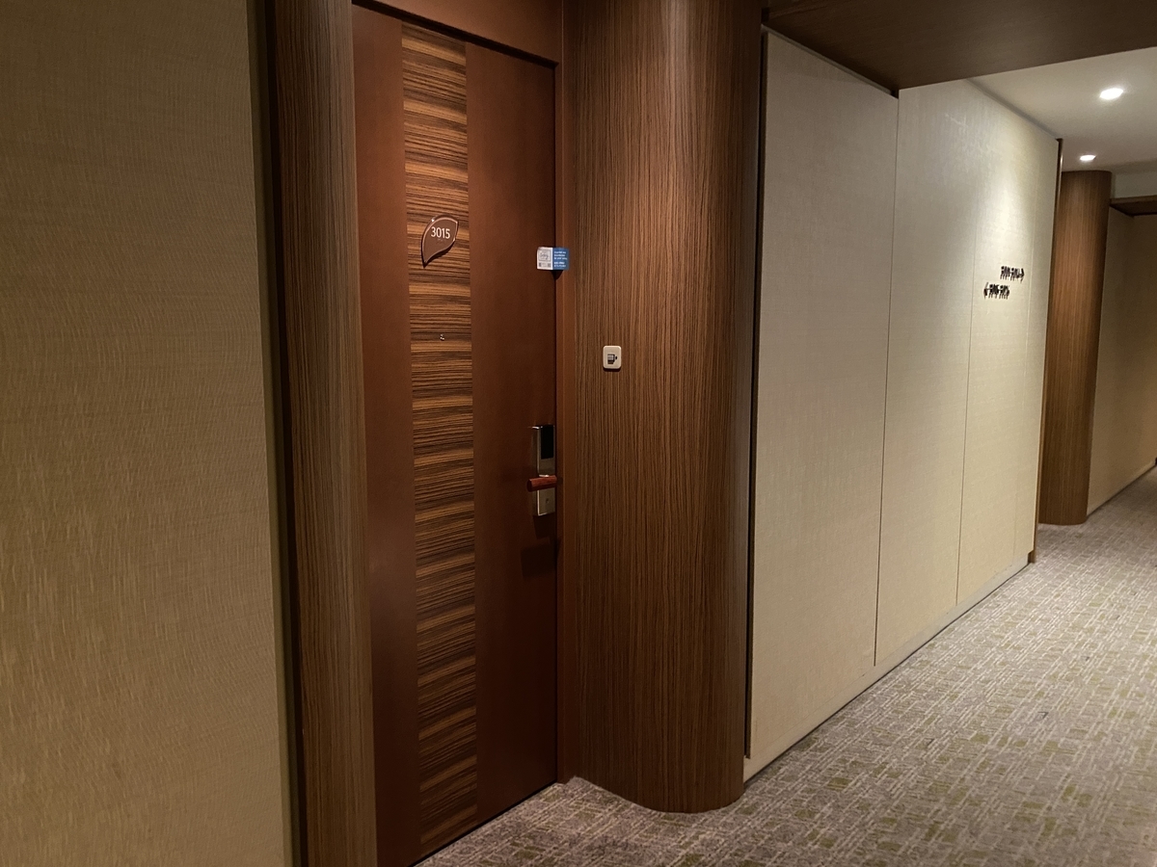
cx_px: 578
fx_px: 869
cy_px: 434
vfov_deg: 53.1
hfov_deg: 67.3
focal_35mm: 26
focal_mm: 4.25
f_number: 1.8
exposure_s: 1/25
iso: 800
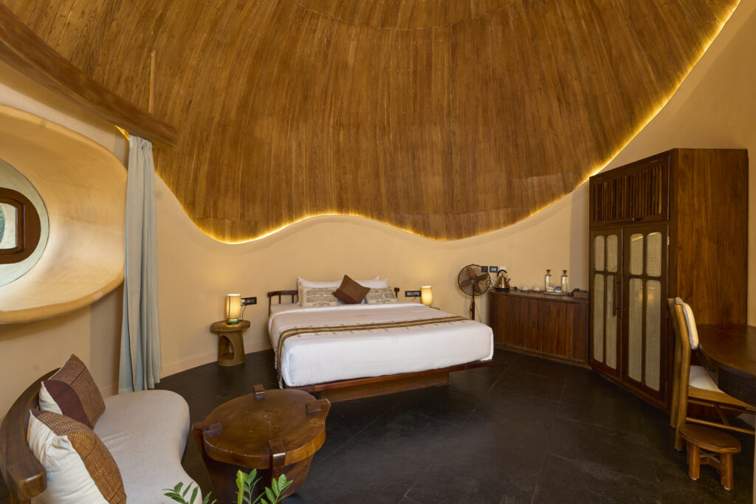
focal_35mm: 16
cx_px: 378
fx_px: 338
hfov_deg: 96.4
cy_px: 252
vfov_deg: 73.4
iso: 160
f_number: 8
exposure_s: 1/2
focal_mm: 16.1
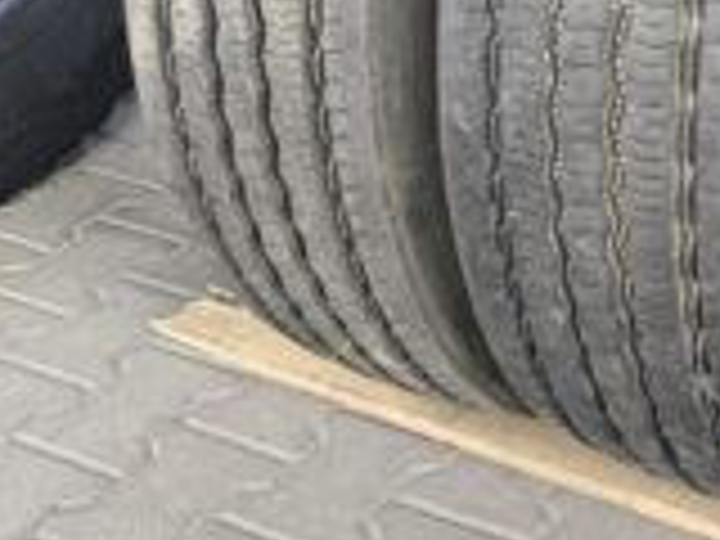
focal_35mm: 70
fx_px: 1456
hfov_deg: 26.9
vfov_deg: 20.0
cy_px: -65
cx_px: 634
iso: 40
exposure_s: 1/122
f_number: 1.8
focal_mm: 4.25
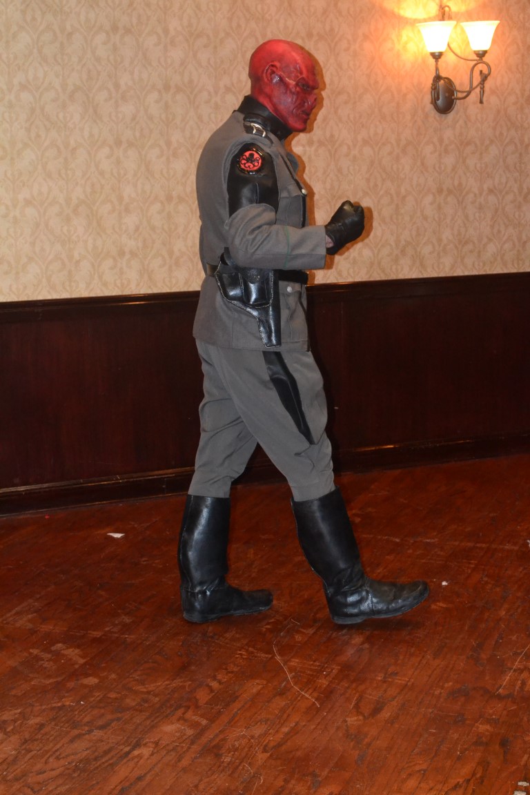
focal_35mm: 63
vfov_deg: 31.9
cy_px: 398
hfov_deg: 21.6
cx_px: 265
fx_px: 1391
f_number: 7.1
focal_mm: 42
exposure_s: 1/60
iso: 3200
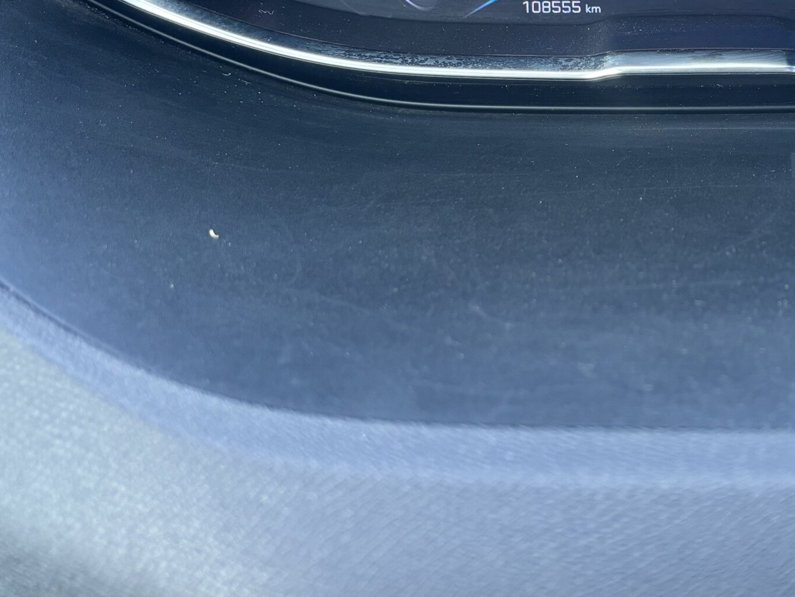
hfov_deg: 37.5
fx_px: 1126
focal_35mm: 49
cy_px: 134
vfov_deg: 29.1
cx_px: 636
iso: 125
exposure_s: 1/105
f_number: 1.6
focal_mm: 5.96
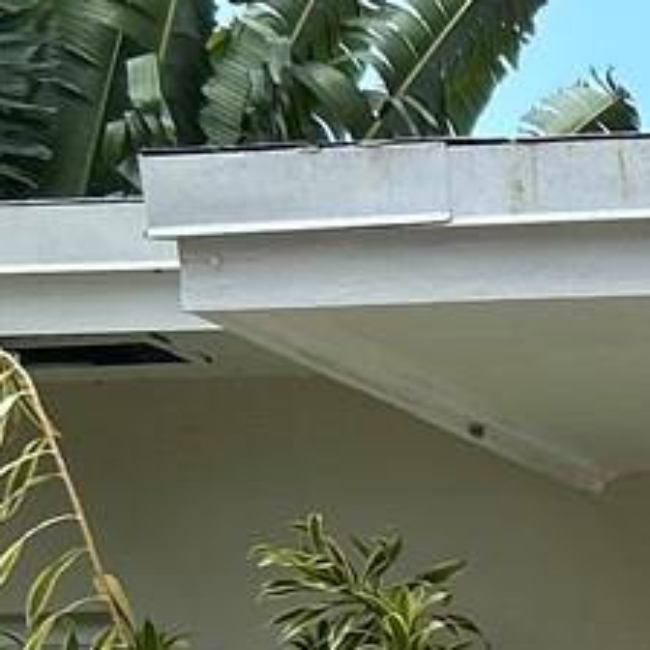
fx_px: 3484
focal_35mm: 164
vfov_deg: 10.0
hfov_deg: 9.5
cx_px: 1523
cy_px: 1248
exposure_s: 1/1779
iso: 50
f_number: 1.5
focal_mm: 5.7
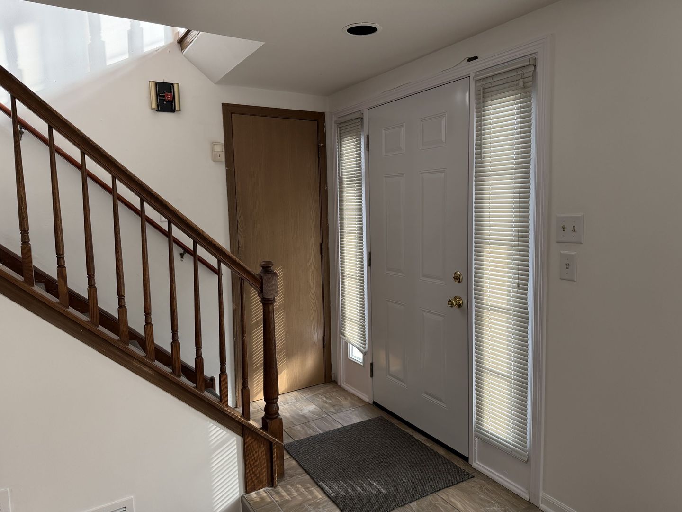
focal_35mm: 24
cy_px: 256
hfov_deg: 71.6
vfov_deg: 56.8
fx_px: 473
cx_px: 341
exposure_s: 1/121
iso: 125
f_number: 1.78
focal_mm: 6.76
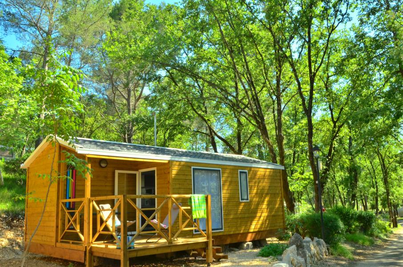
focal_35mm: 33
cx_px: 202
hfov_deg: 57.3
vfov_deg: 39.8
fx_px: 369
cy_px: 134
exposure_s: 1/40
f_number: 22
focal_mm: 22
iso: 320
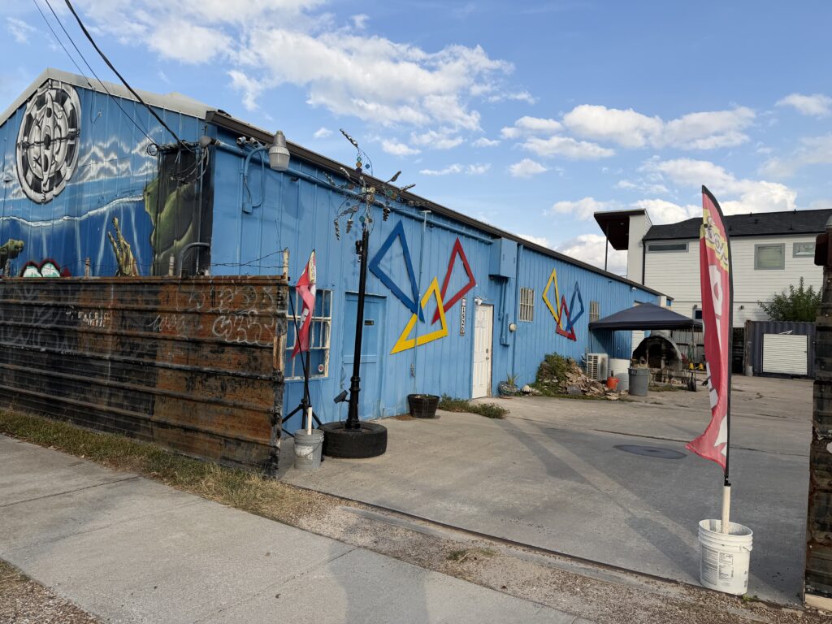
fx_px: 577
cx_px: 416
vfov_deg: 56.8
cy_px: 312
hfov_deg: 71.6
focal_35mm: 24
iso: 80
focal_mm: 6.76
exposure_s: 1/3145
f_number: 1.78
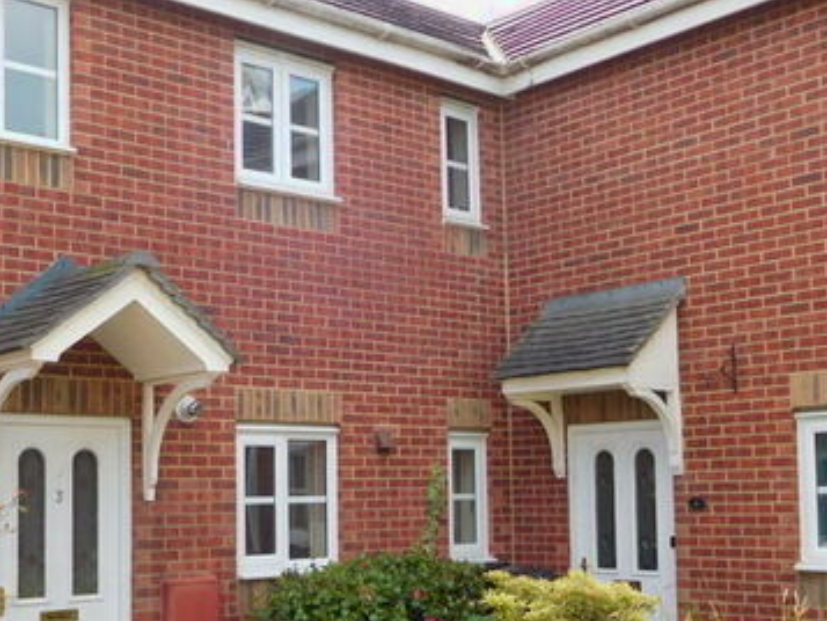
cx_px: 303
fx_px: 1171
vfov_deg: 29.5
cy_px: 416
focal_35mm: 49
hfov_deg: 38.6
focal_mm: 4.5
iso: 125
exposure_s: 1/320
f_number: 3.4
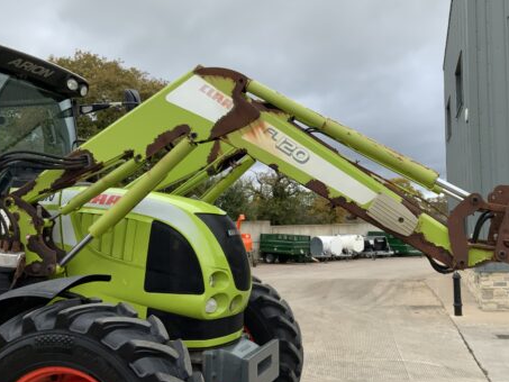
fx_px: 603
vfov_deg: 35.1
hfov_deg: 45.2
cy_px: 162
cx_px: 331
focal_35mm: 41
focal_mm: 3
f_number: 1.8
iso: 16
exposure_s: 1/469
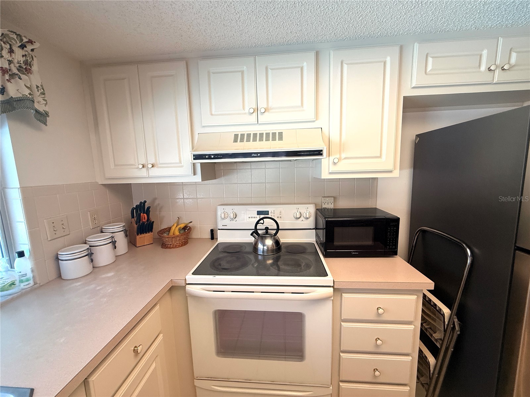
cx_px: 265
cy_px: 198
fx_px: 214
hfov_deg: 102.1
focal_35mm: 14
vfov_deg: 85.7
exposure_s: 1/120
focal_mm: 2.22
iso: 200
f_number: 2.2
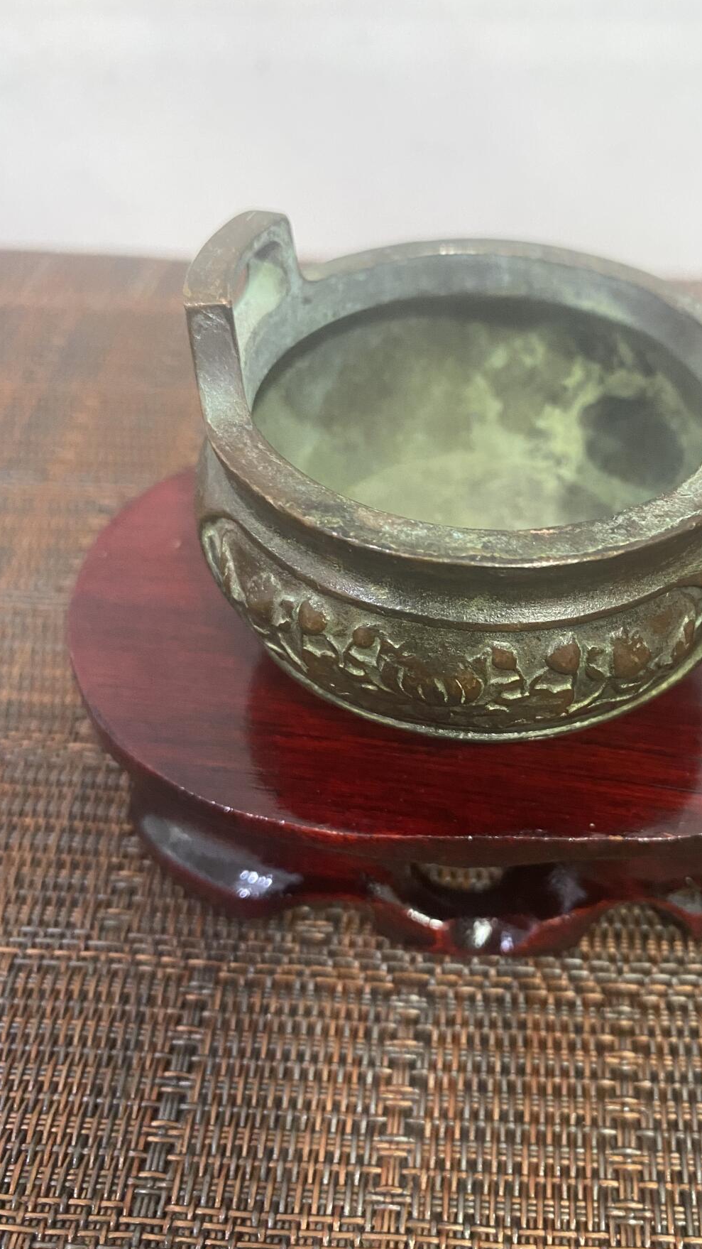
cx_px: 475
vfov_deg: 66.1
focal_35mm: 29
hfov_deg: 39.6
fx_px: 960
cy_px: 636
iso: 400
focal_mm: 4.25
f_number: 1.8
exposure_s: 1/33
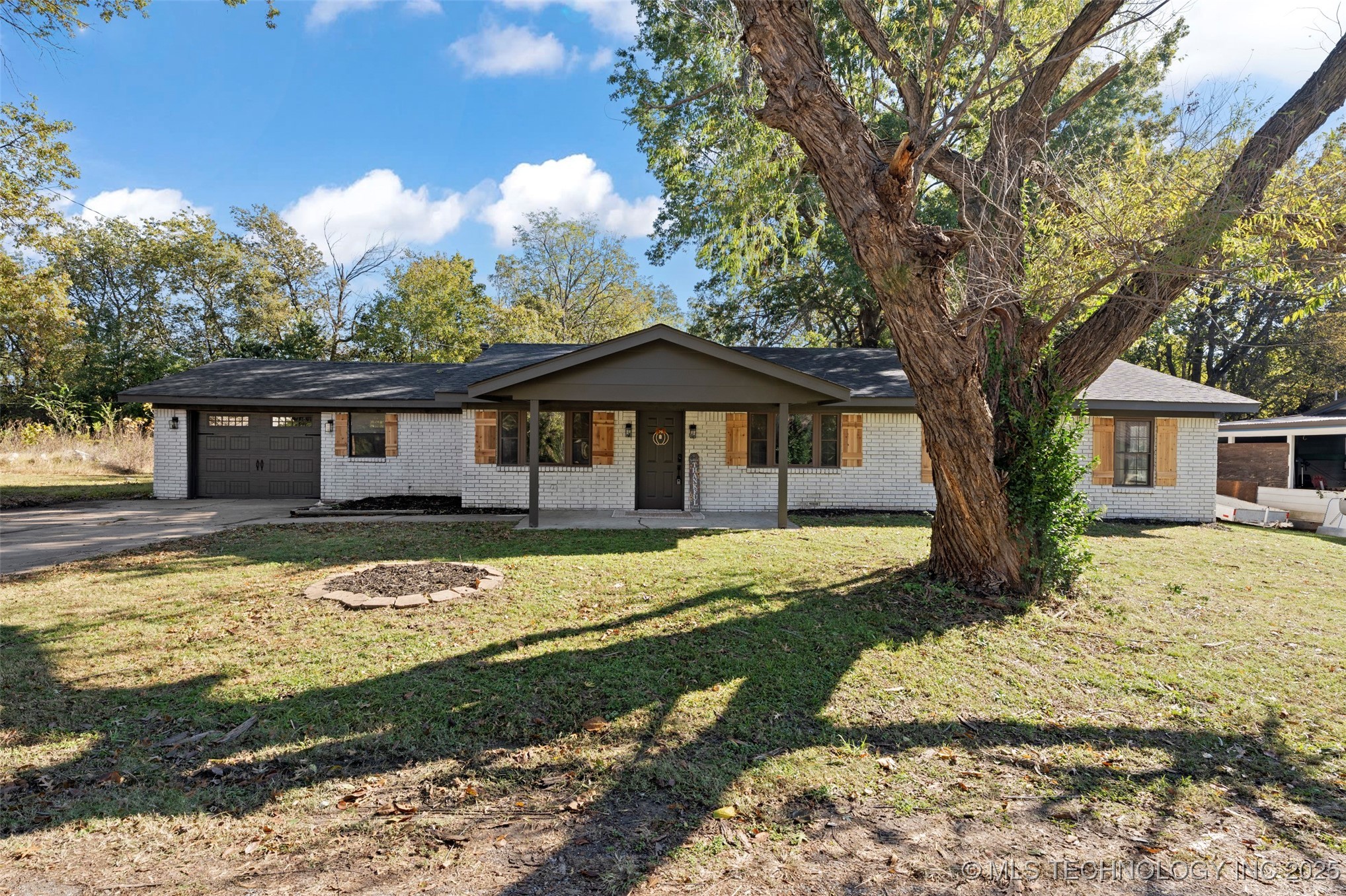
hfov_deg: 90.0
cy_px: 448
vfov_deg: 67.4
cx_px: 673
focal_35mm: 18
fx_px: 673
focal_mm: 18
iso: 200
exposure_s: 1/50
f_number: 9
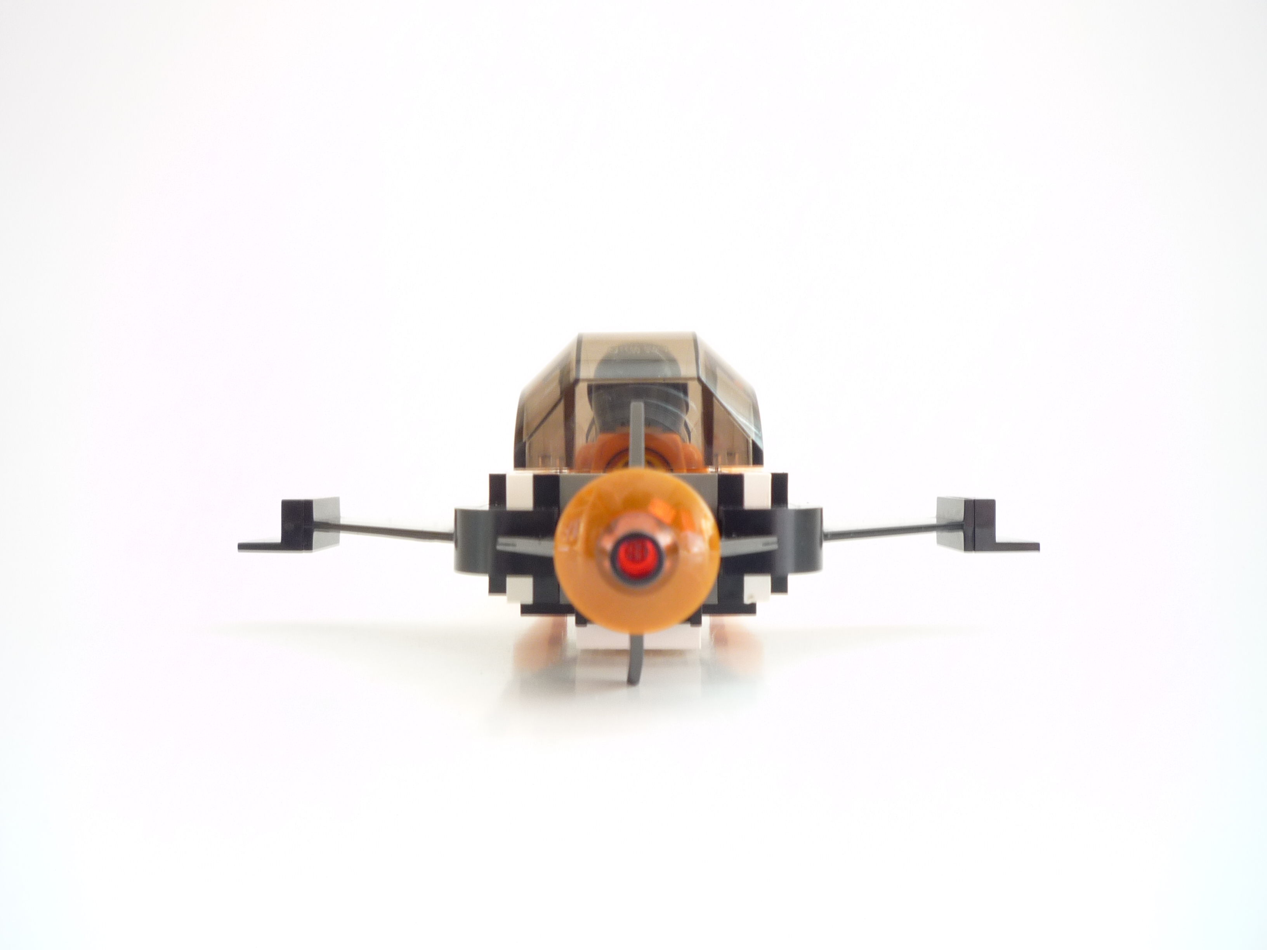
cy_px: 475
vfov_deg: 44.2
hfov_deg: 56.8
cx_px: 634
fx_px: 1171
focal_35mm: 32
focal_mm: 5.2
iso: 100
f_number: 5
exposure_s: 8
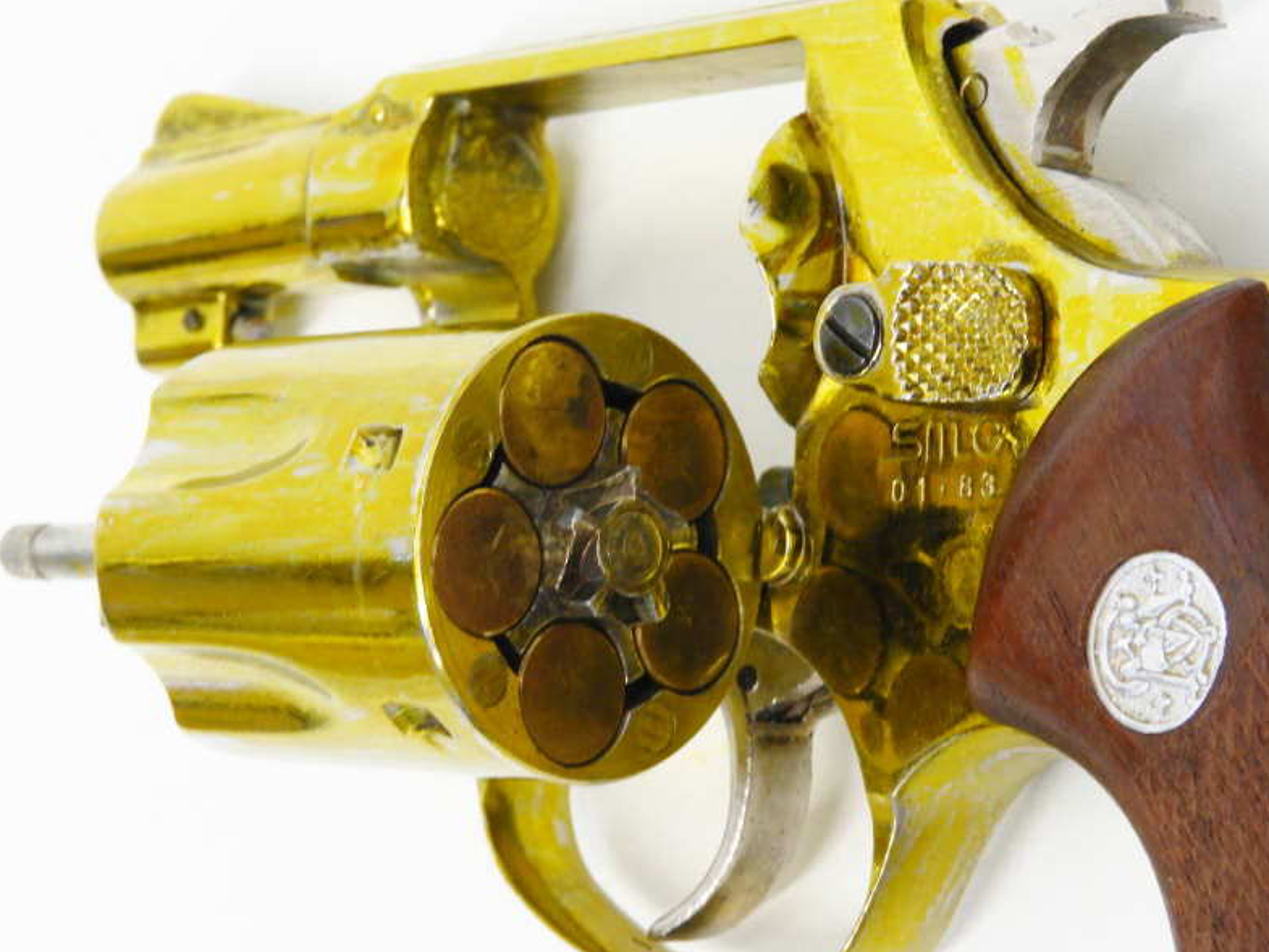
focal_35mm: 107
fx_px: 3923
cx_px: 642
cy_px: 469
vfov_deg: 13.8
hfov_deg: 18.4
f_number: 7.6
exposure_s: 1/20
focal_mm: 18.8
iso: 200
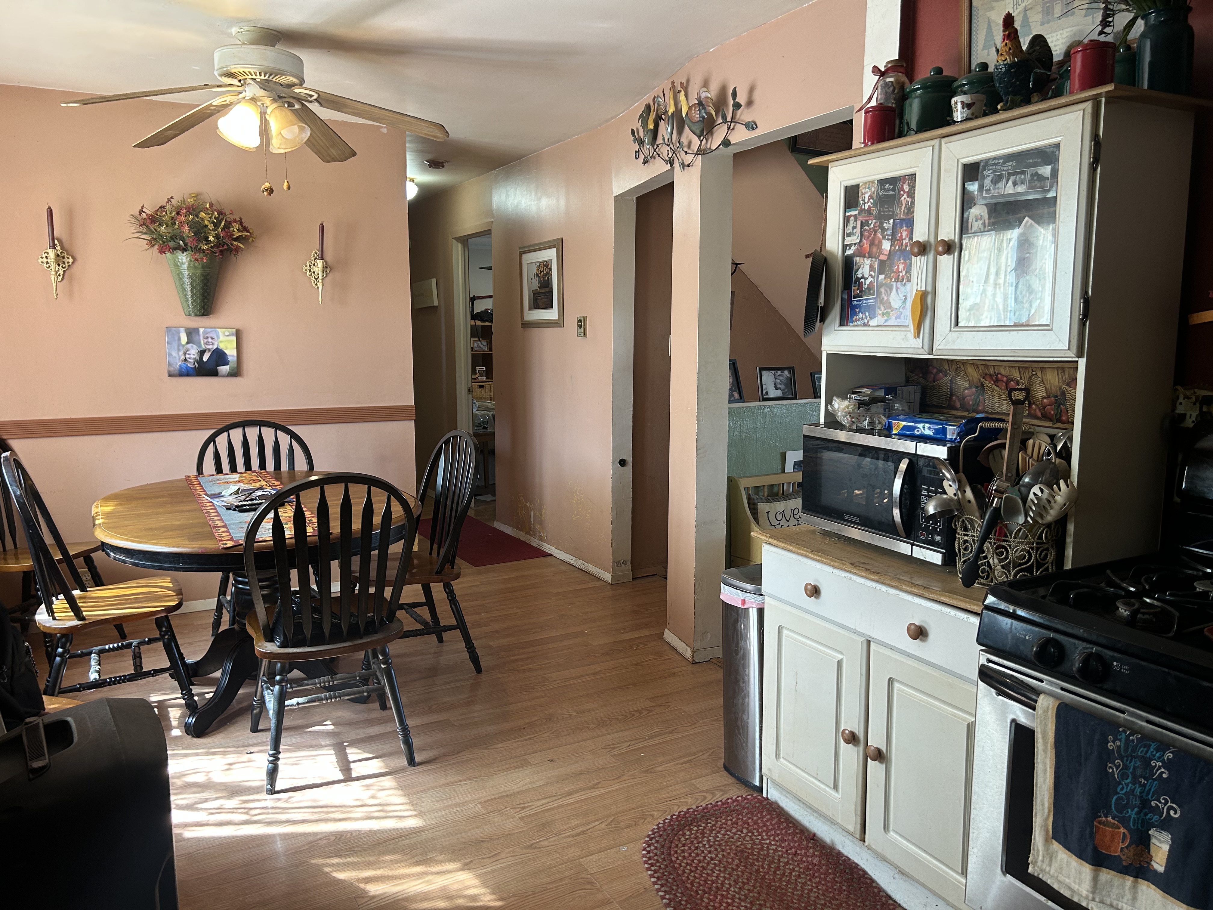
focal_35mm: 26
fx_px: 911
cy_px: 455
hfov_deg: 67.3
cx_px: 606
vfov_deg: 53.1
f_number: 1.5
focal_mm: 5.7
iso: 80
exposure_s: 1/60
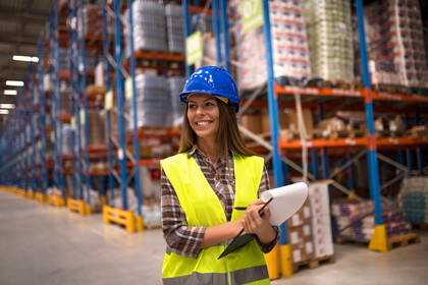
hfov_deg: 54.4
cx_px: 214
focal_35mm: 35
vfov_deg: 37.9
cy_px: 142
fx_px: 416
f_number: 1.4
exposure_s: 1/200
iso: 500
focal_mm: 35
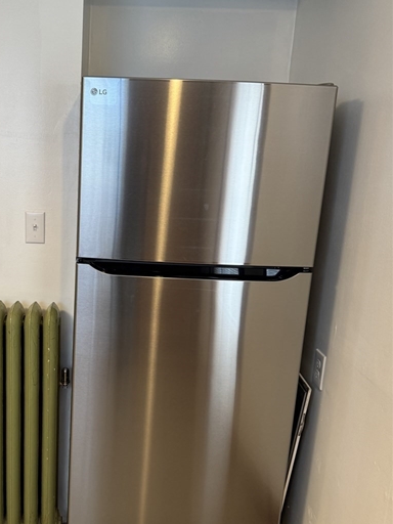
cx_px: 99
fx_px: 545
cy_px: 268
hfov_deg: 38.6
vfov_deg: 51.3
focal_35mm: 36
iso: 160
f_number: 1.78
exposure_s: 1/120
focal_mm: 6.76
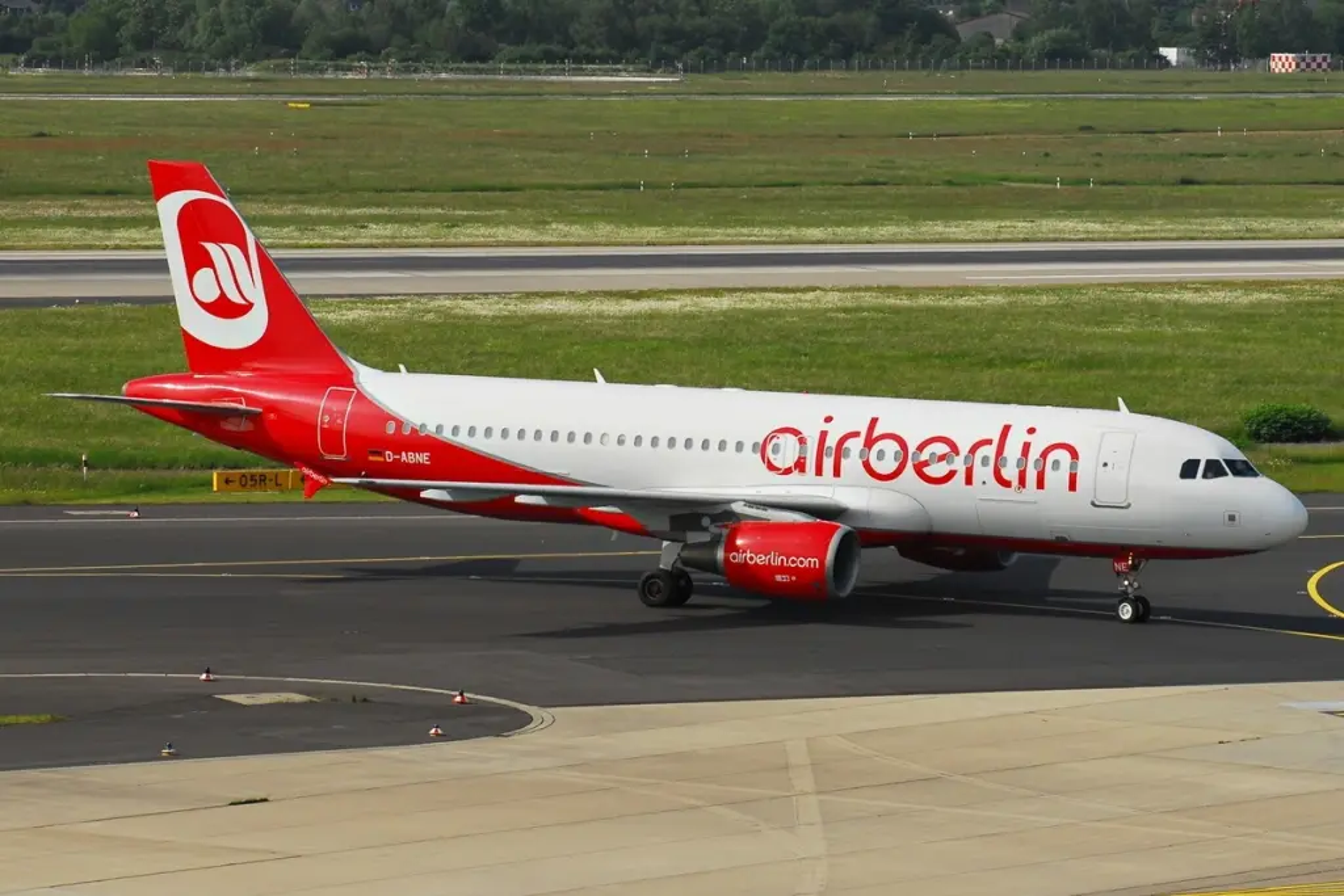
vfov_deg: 8.2
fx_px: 6272
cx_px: 672
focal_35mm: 168
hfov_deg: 12.2
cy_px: 448
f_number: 8
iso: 200
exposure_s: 1/500
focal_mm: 112
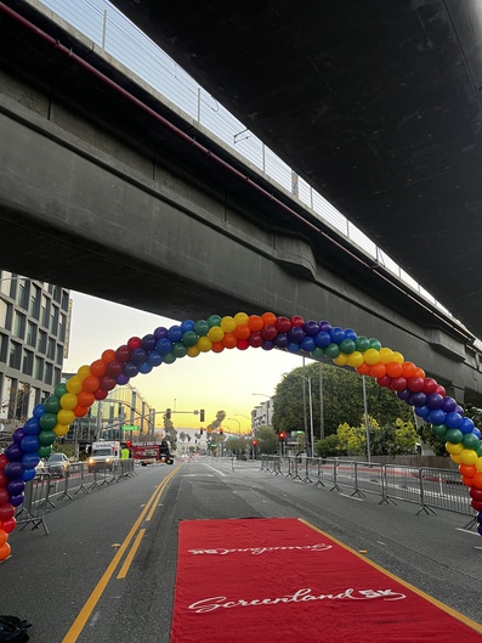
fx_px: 501
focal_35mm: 27
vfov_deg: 65.3
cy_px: 316
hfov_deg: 51.4
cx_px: 237
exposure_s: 1/86
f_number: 1.6
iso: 125
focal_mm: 5.1
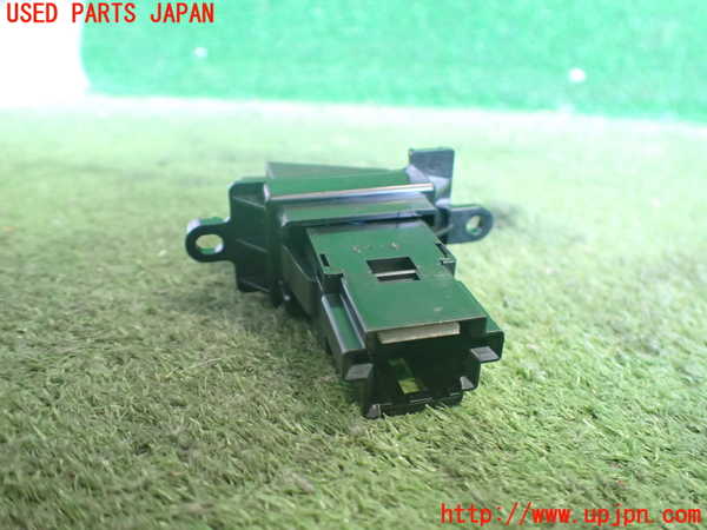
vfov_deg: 46.8
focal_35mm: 30
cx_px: 354
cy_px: 265
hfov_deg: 60.0
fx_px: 613
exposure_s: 1/30
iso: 800
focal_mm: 5.4
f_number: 2.3
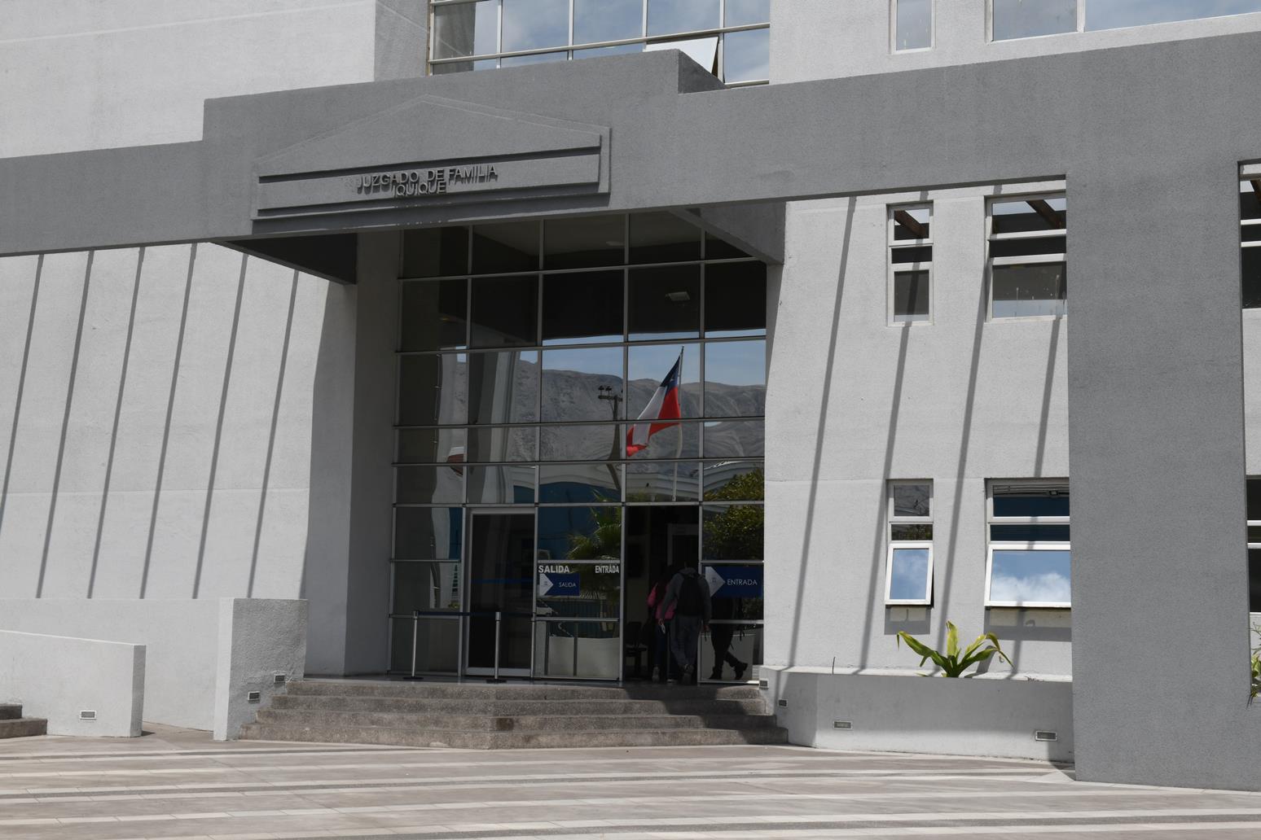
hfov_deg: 36.2
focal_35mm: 55
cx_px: 630
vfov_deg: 24.6
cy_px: 420
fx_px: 1926
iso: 400
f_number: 22
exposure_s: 1/250
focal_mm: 55
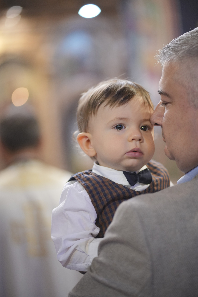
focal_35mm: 85
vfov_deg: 23.9
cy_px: 148
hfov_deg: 16.1
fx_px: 701
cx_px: 99
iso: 2500
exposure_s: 1/200
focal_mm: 85
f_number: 1.8
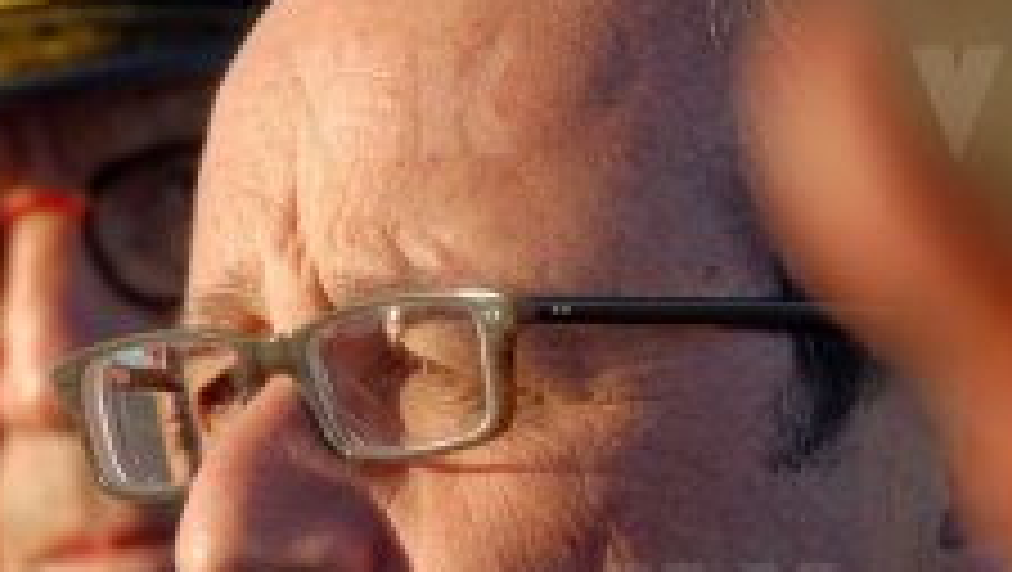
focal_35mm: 835
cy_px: 721
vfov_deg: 1.5
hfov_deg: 2.6
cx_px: 403
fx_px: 22425
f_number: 6.3
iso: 250
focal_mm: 200
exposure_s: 1/400
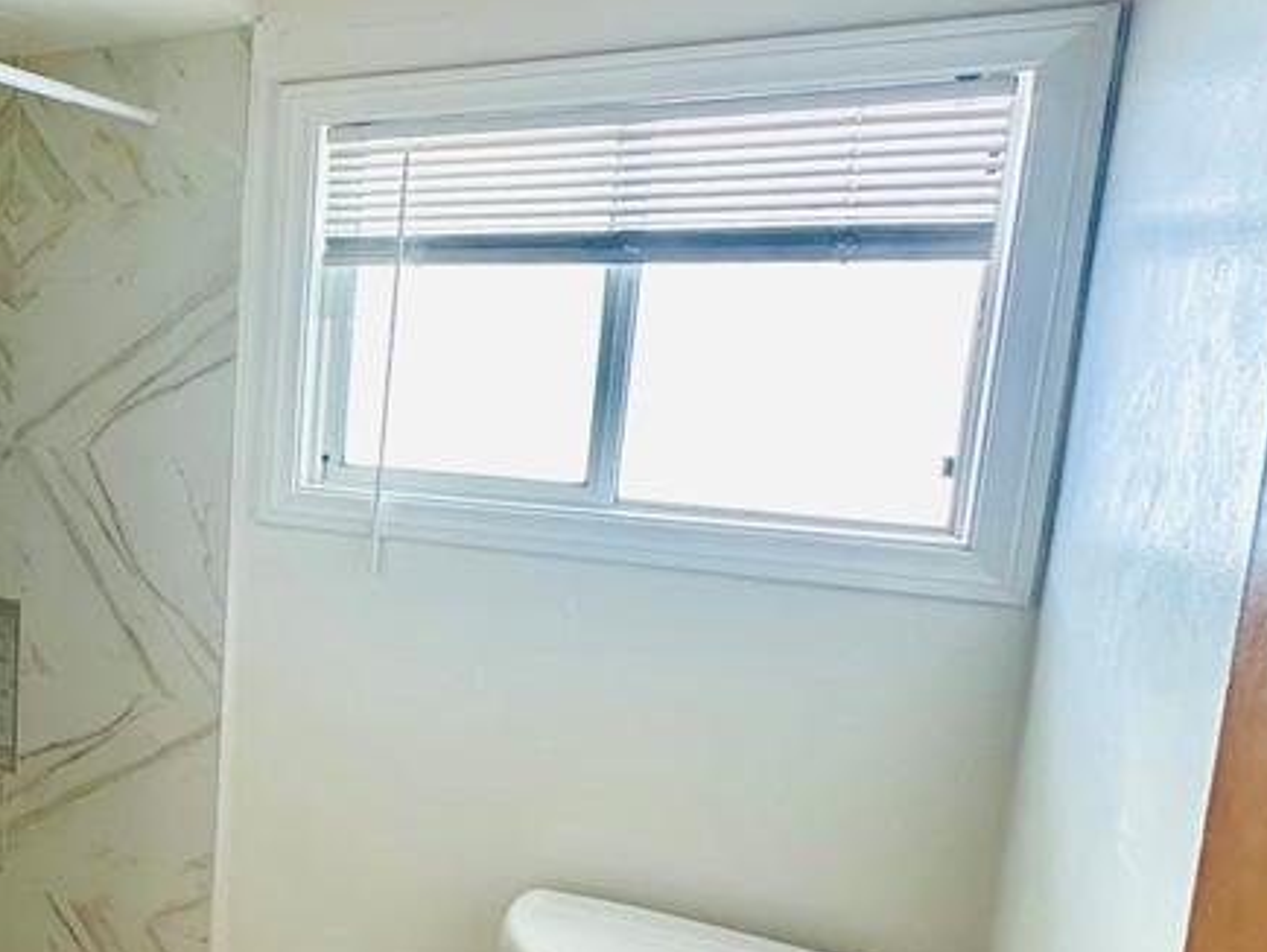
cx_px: -50
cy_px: 502
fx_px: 1209
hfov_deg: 45.1
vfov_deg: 43.0
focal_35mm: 33
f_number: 2.2
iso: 100
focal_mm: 2.22
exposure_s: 1/120
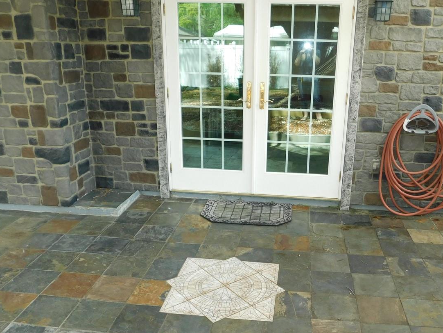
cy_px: 207
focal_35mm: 34
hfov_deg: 53.7
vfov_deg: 41.5
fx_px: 435
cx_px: 258
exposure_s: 1/100
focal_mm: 4
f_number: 3
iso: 125
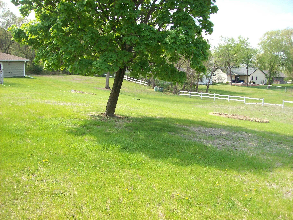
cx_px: 146
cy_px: 110
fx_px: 305
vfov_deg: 39.6
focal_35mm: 36
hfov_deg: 51.4
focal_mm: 6
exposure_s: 1/561
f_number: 2.7
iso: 80
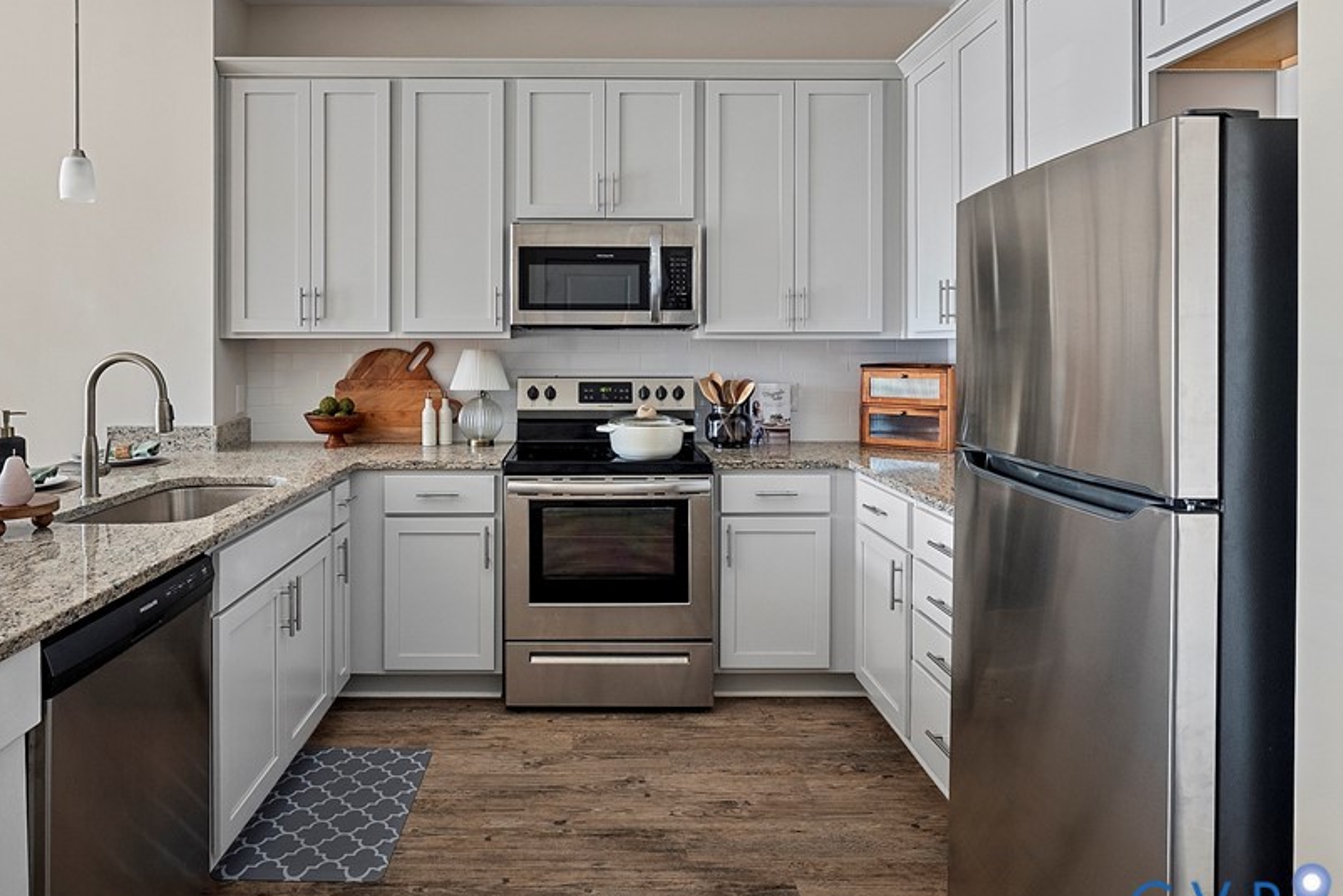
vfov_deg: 54.6
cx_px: 585
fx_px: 858
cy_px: 348
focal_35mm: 23
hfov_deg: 75.7
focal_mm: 17
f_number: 8
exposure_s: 1/4
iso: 800
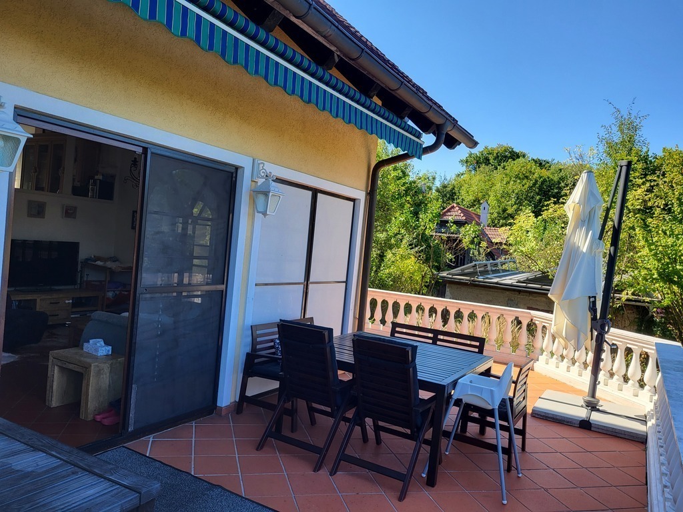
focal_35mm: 26
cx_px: 342
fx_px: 513
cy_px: 256
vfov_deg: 53.1
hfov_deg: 67.3
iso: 40
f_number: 1.8
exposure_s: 1/541
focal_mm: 5.4
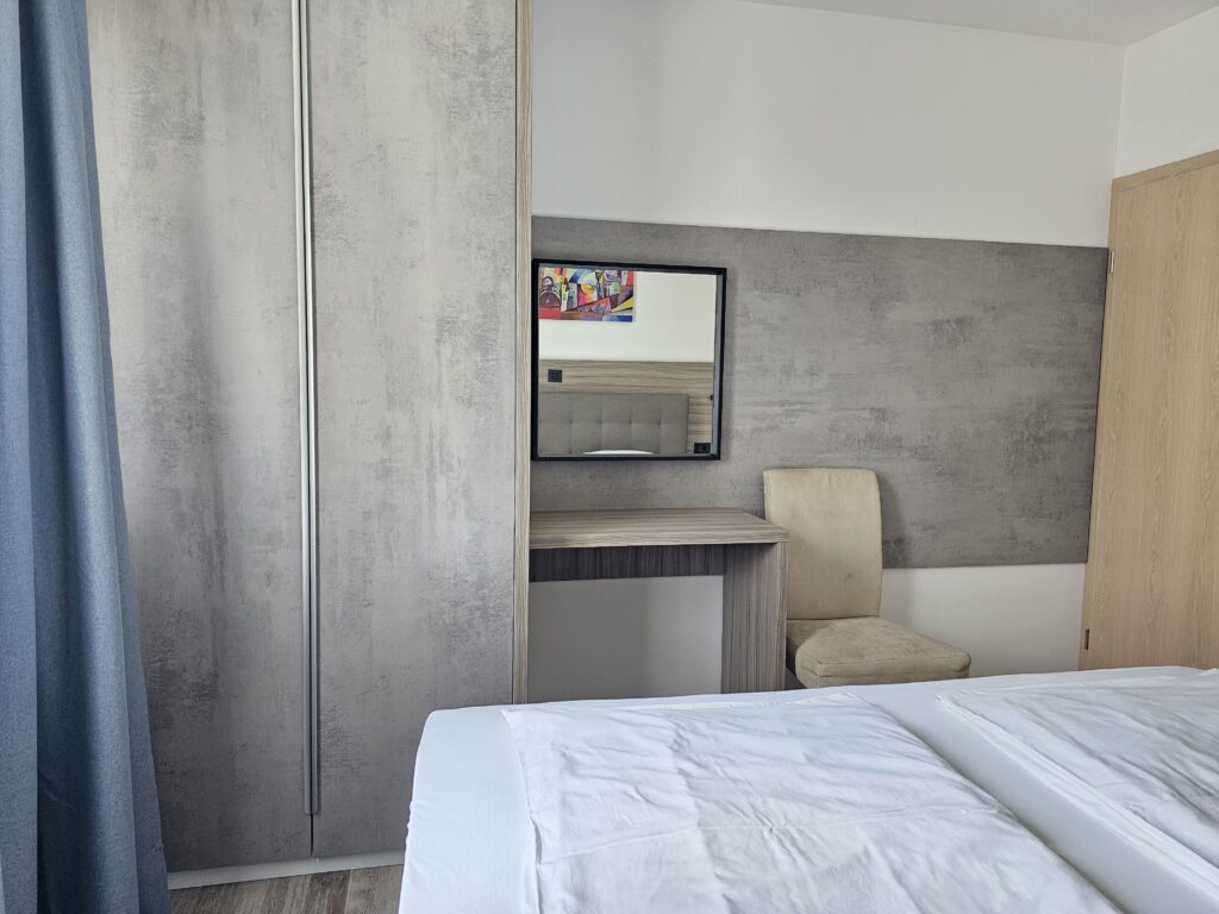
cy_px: 457
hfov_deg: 73.9
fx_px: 810
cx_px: 610
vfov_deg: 58.9
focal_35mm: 23
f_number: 1.7
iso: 800
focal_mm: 6.3
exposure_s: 1/100
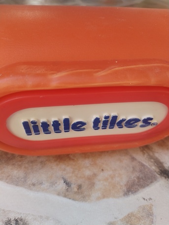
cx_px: 84
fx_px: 189
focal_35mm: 29
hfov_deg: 48.2
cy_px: 112
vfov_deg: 61.6
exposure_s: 1/120
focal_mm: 4.75
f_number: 1.8
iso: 175
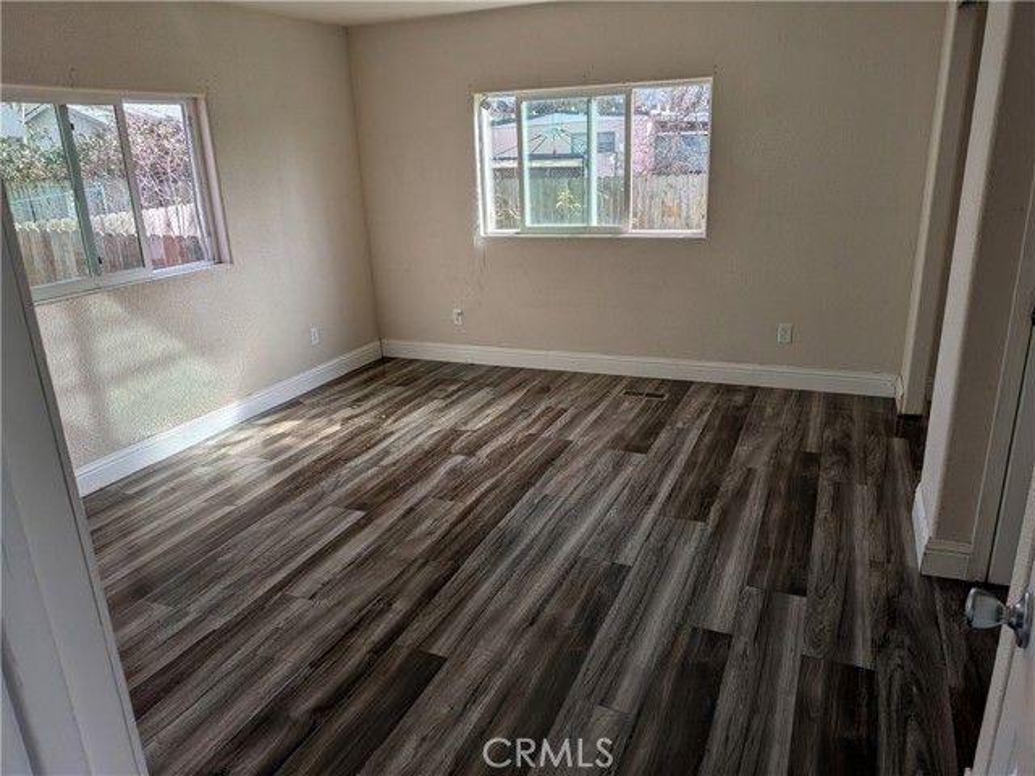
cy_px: 388
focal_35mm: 24
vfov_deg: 56.8
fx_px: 718
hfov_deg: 71.6
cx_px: 518
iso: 41
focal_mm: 4.53
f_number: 1.7
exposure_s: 1/465
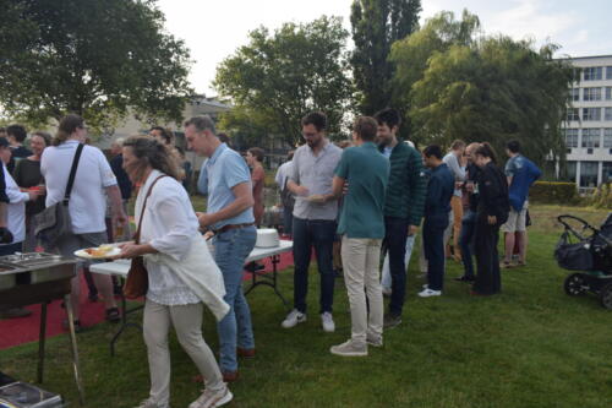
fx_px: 459
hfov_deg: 67.4
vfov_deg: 47.9
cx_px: 306
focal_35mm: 27
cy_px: 204
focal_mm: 18
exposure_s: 1/250
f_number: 8
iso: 250
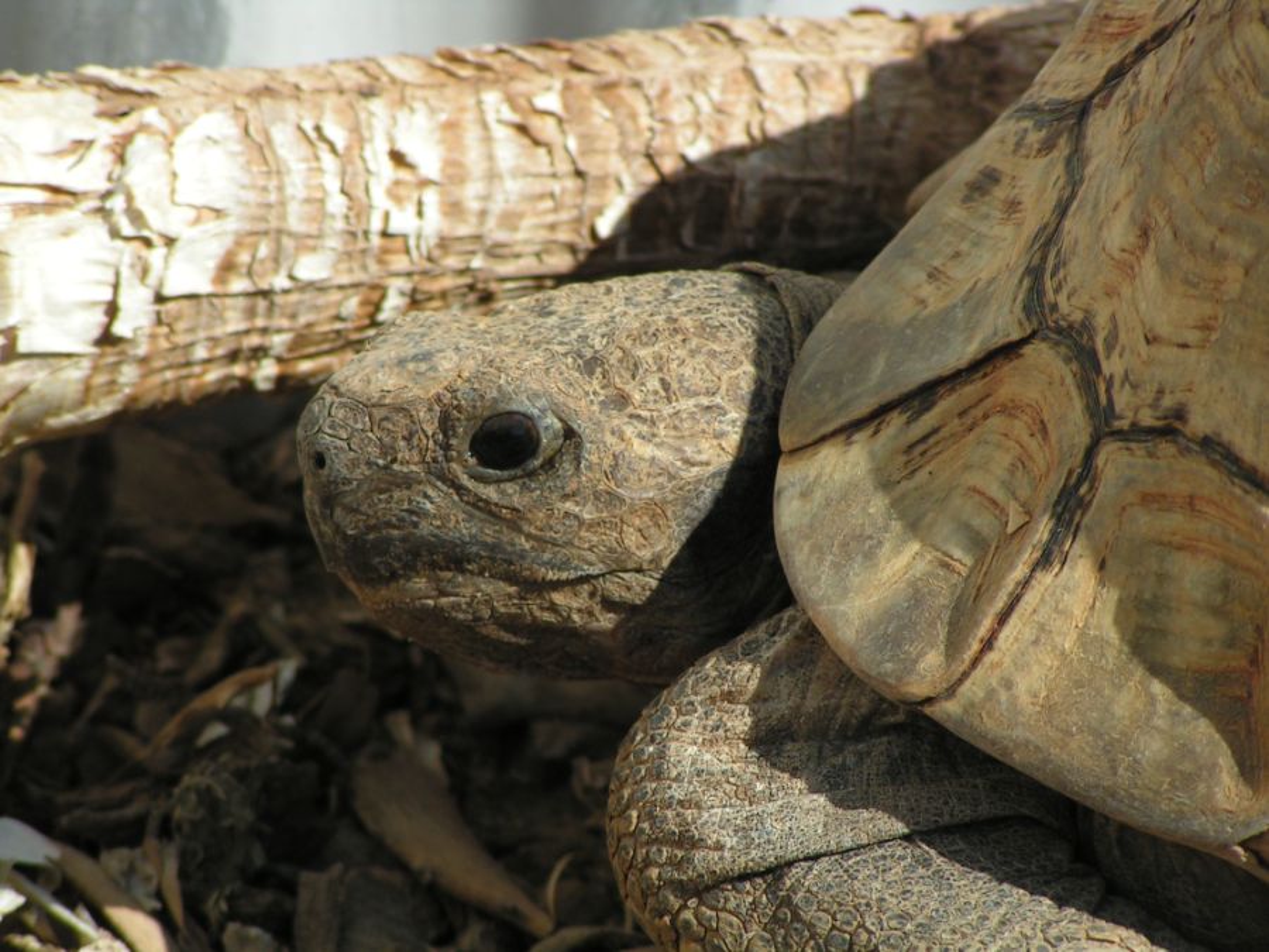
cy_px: 476
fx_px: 11951
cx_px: 634
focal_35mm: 326
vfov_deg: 4.6
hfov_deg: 6.1
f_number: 3.5
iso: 50
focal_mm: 49.8
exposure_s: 1/1000
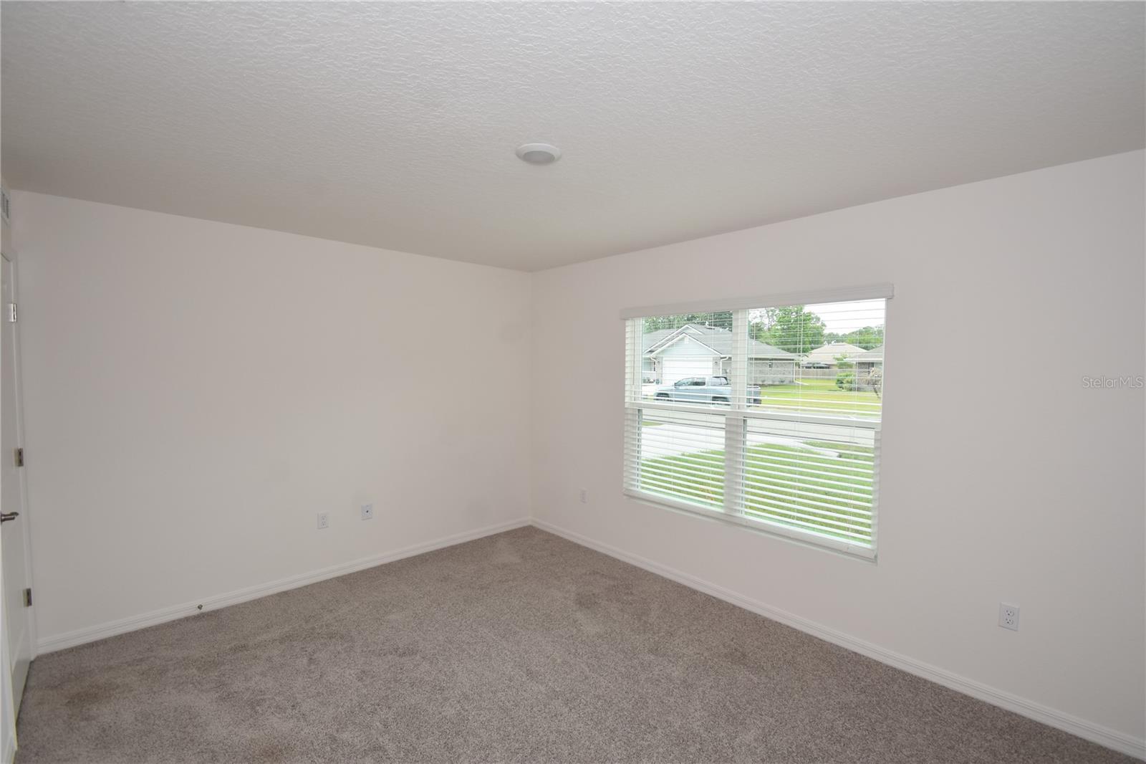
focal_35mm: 15
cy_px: 382
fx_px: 477
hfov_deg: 100.4
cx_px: 573
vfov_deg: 77.3
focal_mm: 10
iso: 200
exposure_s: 1/100
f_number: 5
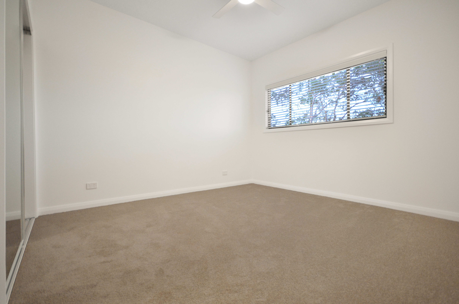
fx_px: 191
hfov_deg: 100.5
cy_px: 152
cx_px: 230
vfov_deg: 77.1
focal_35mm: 15
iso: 500
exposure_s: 1/60
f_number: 4
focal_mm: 10
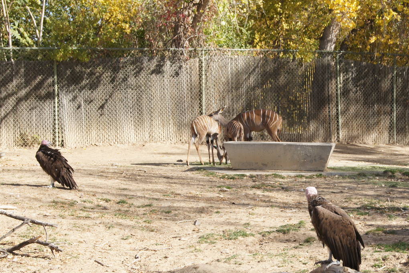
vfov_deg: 10.6
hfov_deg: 15.7
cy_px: 194
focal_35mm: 130
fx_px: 1474
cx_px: 308
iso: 200
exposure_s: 1/250
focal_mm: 55
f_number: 8
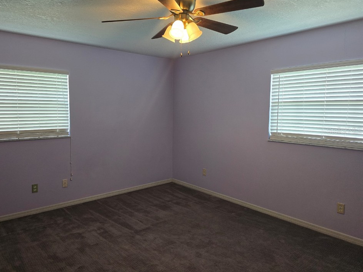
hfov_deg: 69.3
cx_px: 166
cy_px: 130
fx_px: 262
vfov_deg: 54.9
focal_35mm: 25
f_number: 1.7
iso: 640
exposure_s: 1/120
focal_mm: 6.3
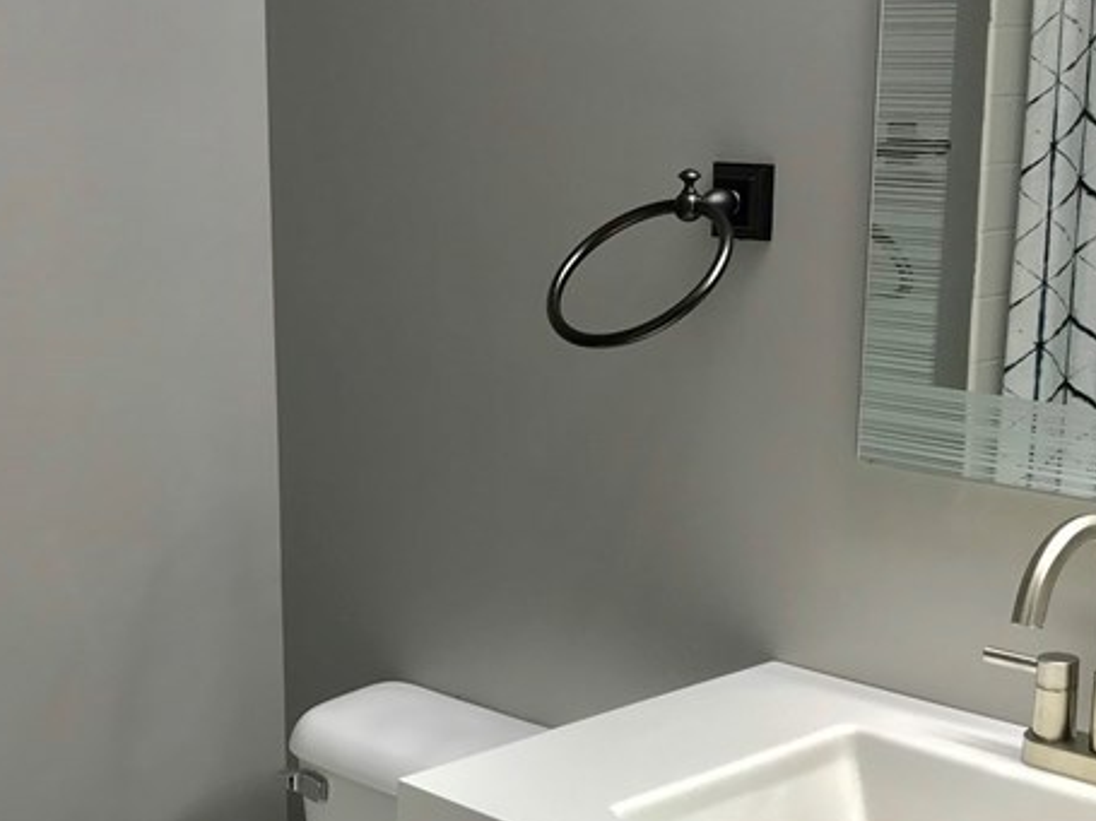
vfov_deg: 23.1
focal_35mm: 63
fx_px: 1994
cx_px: 470
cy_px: 587
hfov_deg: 30.7
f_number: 1.8
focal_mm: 3.99
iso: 25
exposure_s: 1/40
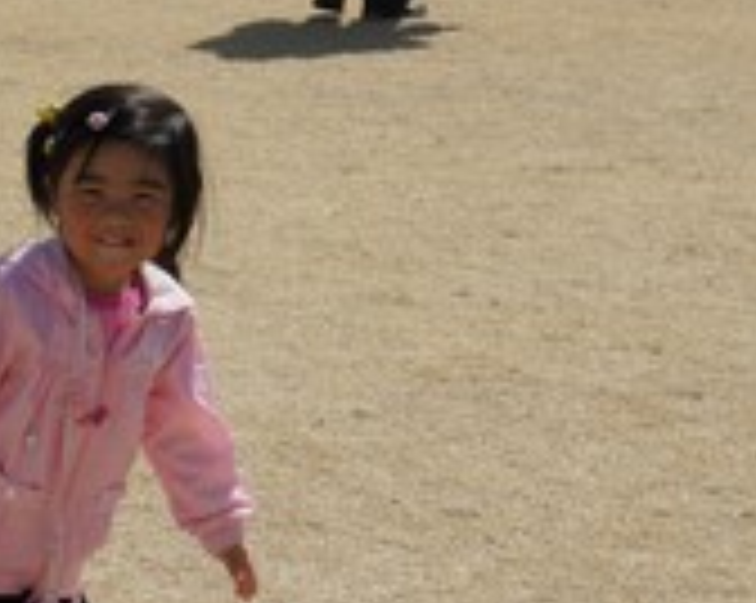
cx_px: -90
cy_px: 351
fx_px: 4115
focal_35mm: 184
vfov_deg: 8.4
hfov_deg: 10.4
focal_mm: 55
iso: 200
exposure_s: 1/800
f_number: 8
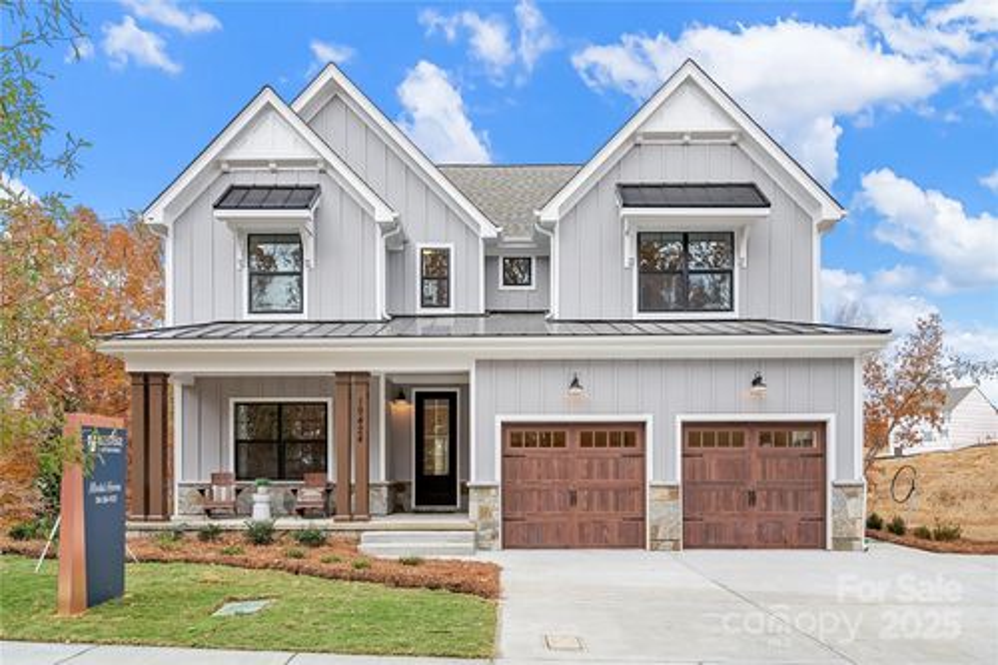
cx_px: 499
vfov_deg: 55.1
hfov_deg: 76.1
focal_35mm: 23
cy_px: 332
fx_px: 637
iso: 320
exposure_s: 1/13
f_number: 8
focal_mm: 23
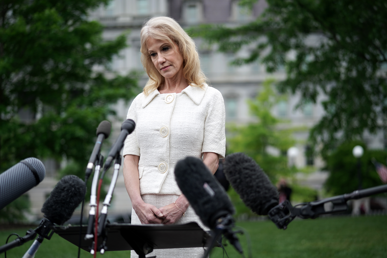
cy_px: 129
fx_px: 537
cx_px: 194
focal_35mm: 50
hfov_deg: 39.6
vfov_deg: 27.0
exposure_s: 1/2500
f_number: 1.4
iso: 100
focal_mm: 50
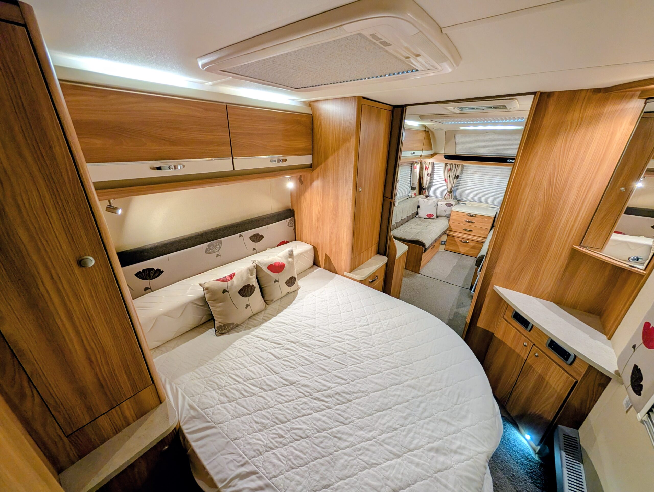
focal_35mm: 12
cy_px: 246
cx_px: 327
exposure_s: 1/23.8
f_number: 1.7
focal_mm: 2.02
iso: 90
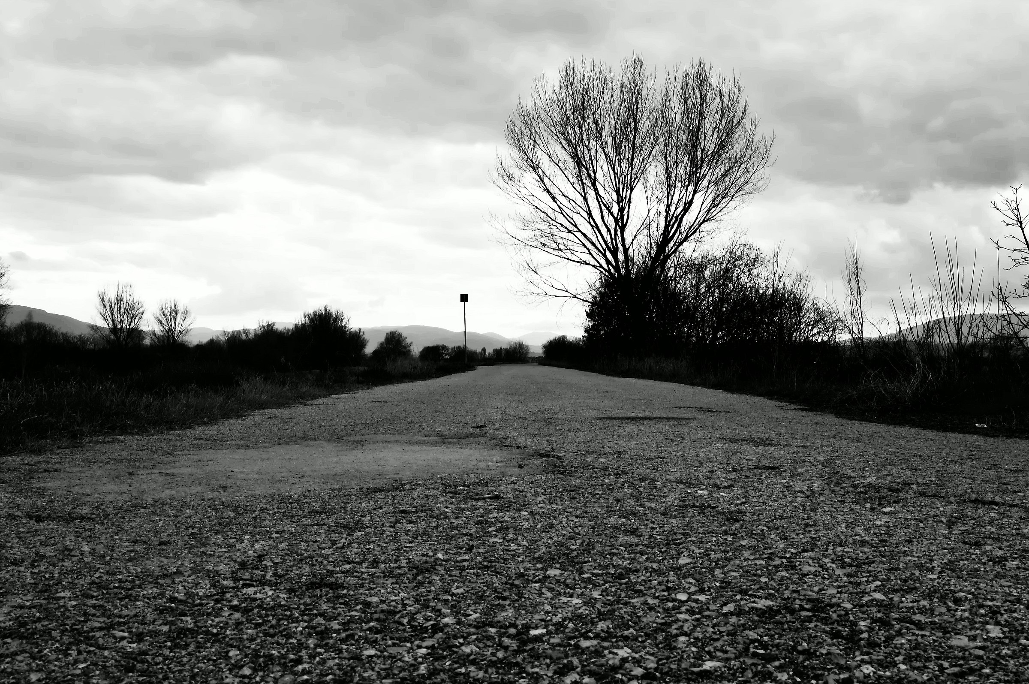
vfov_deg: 36.8
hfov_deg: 53.2
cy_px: 342
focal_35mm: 36
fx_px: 1028
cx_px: 514
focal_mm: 24
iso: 100
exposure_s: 8
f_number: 25
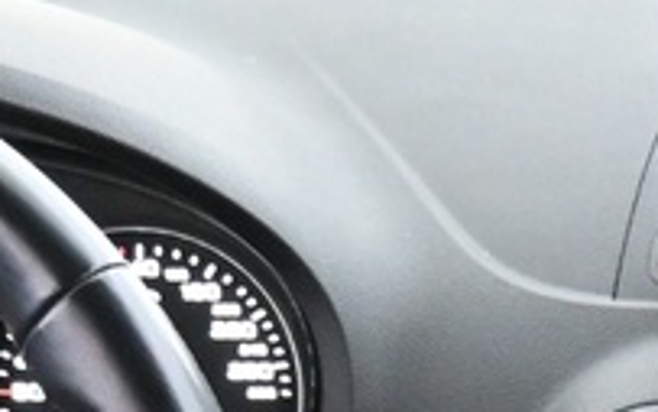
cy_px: 1022
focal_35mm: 195
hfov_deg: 10.4
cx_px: 963
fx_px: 3498
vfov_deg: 6.4
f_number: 3.5
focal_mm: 16
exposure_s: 1/25
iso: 4000
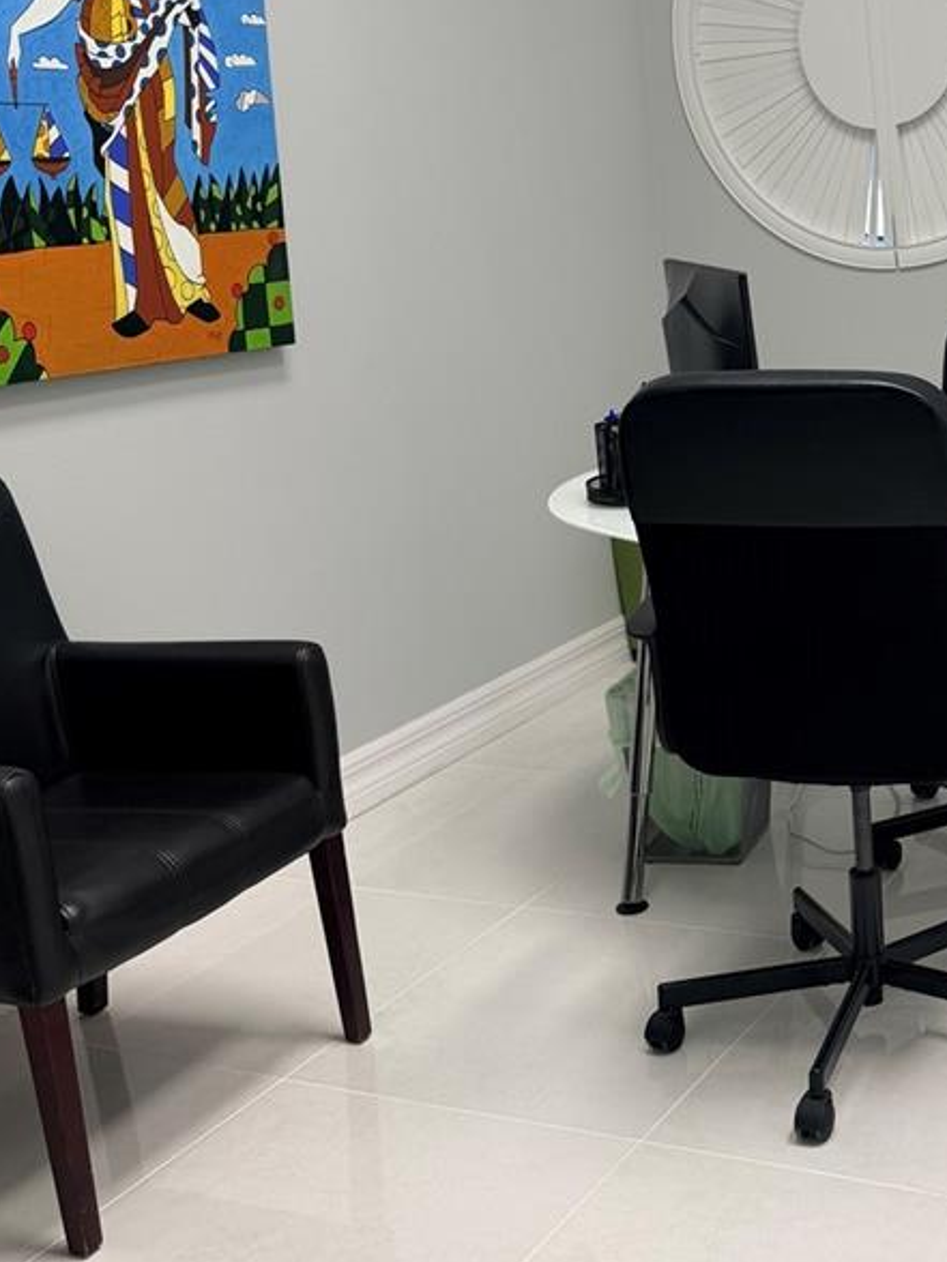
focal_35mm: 49
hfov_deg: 27.9
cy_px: 438
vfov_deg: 38.5
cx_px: 949
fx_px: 1787
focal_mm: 6.76
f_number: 1.78
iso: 80
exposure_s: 1/120
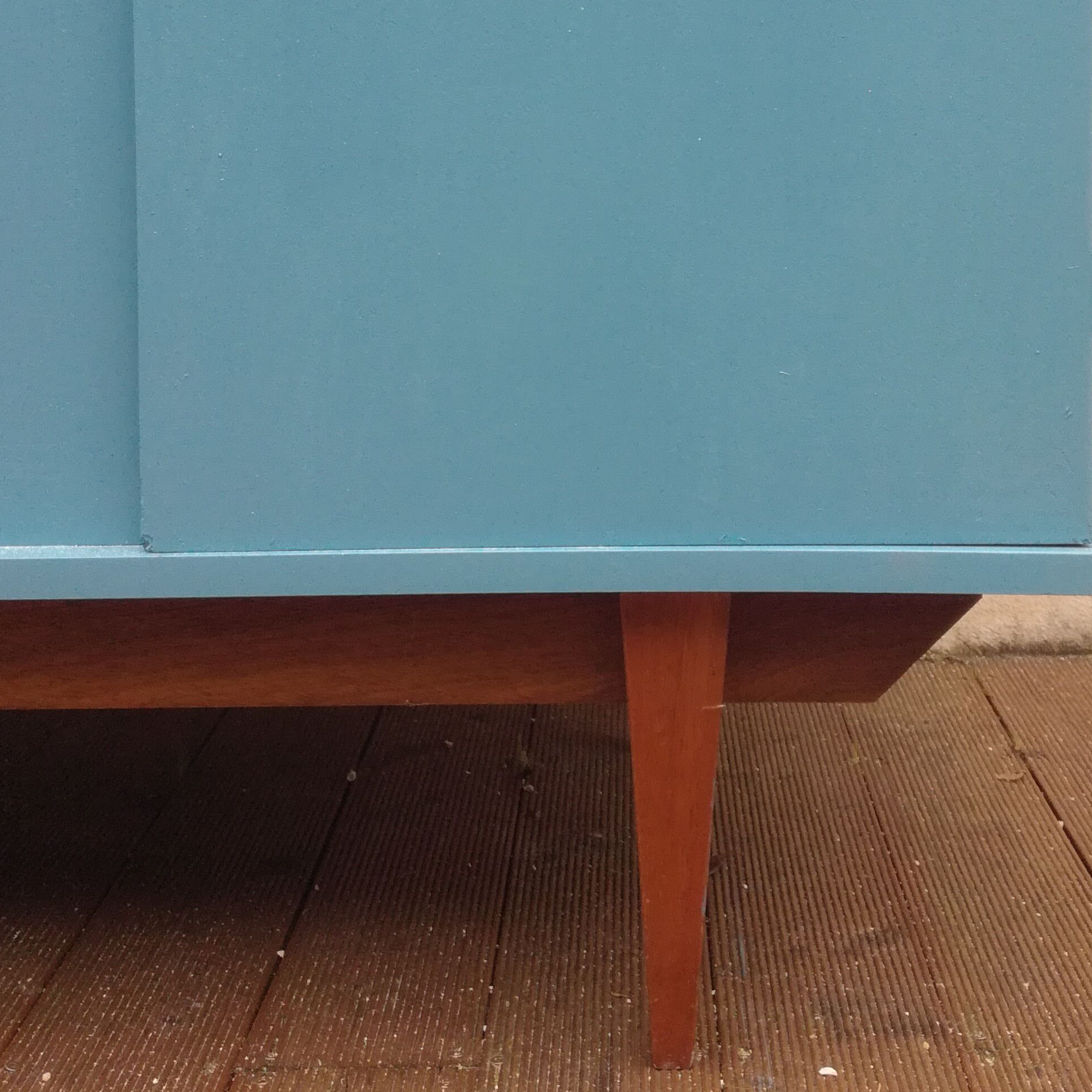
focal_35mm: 51
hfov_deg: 33.3
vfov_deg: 32.3
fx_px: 1820
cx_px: 662
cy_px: 187
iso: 80
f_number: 2
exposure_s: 1/120
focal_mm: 3.79
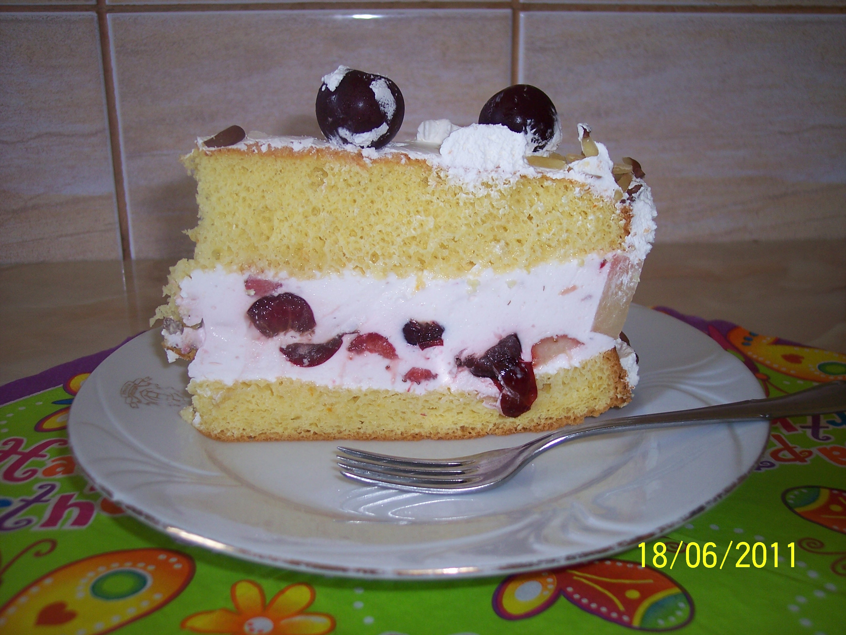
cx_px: 423
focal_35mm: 39
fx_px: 953
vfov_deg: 36.8
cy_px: 318
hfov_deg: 47.9
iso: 100
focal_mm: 8
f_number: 2.8
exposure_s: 1/60
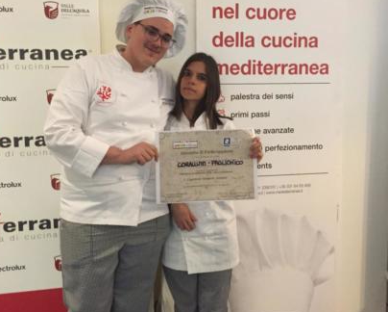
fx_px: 402
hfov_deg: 51.3
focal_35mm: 35
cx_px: 167
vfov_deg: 42.3
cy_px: 144
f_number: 2.2
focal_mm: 4.15
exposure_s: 1/25
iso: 250
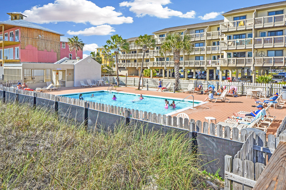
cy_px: 95
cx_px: 143
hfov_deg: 73.7
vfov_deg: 53.1
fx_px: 191
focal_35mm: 24
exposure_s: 1/320
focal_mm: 16
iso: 100
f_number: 9
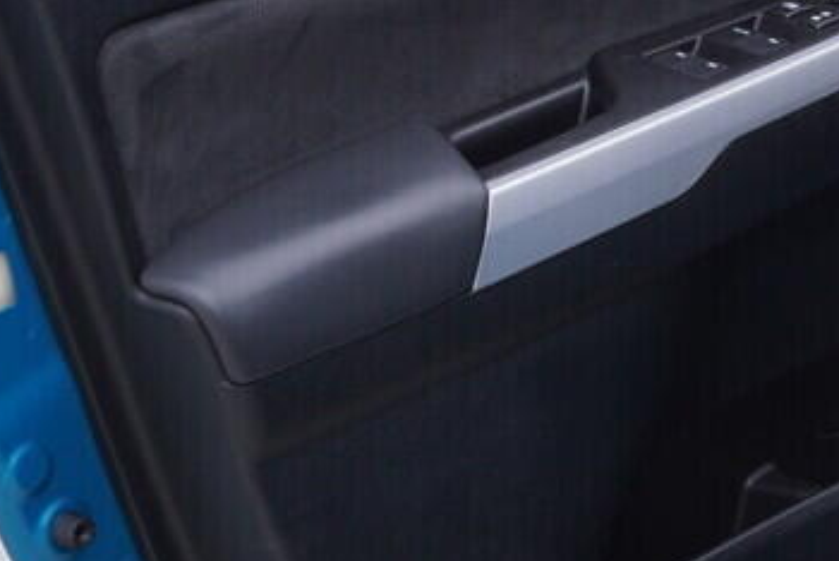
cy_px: -194
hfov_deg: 13.3
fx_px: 3452
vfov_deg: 9.1
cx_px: 1112
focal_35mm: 148
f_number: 3.5
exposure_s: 1/60
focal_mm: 24
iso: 125
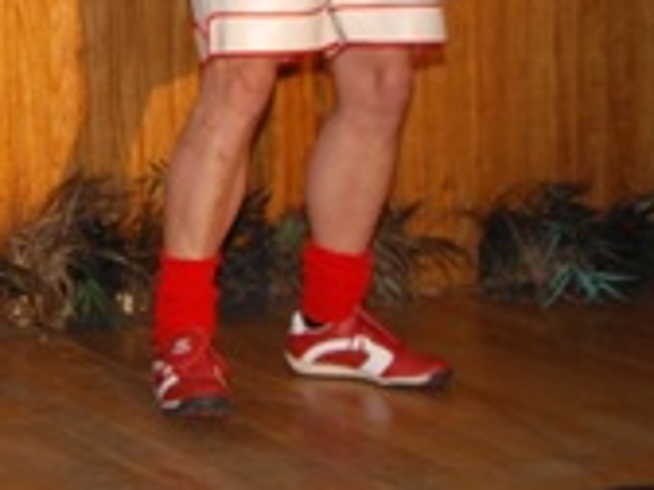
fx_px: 2702
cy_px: -101
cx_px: -164
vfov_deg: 10.2
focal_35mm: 143
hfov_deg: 13.4
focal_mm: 26
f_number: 5.6
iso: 400
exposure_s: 1/60
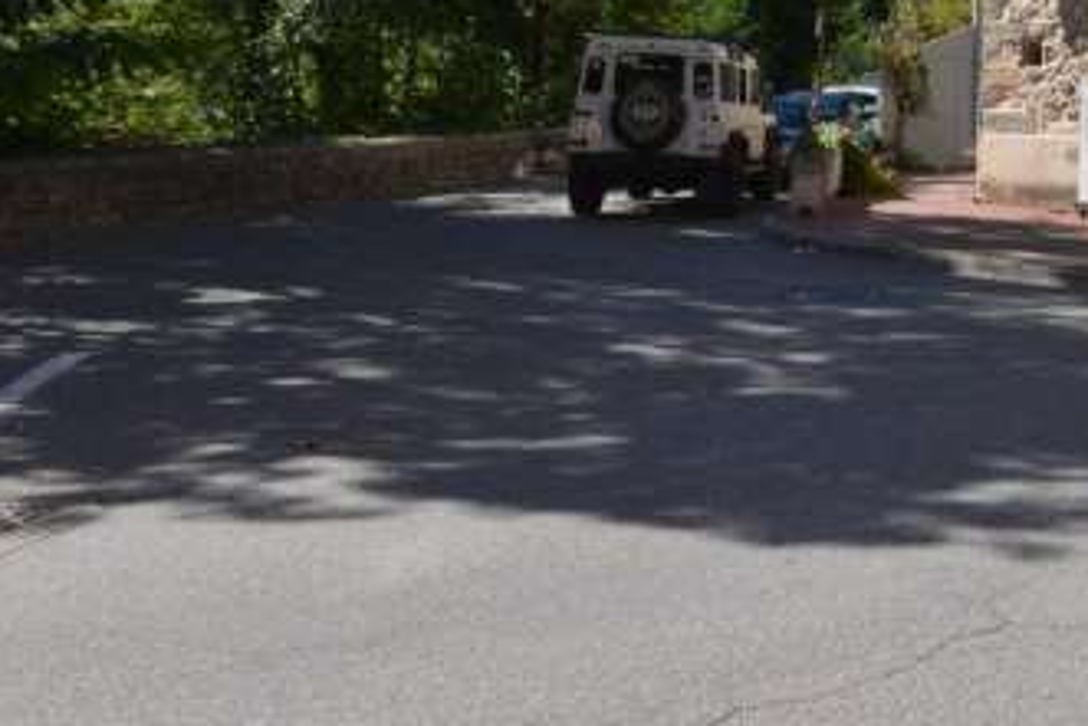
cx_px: 1233
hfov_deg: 30.4
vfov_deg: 21.8
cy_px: -131
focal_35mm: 58
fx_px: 1754
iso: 320
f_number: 11
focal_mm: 24
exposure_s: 1/125
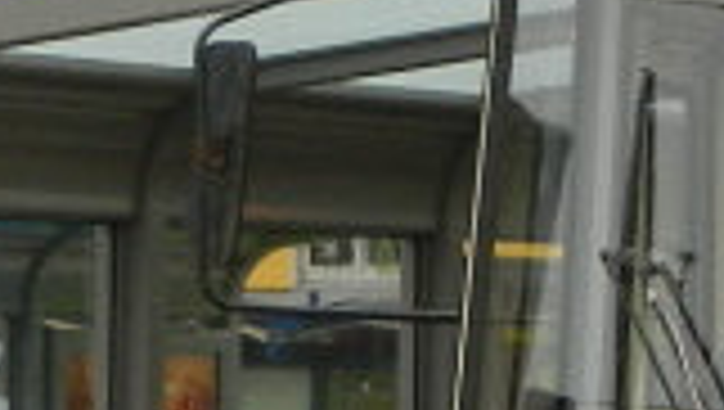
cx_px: 1572
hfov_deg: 5.8
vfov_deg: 3.4
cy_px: 61
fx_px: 6977
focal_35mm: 363
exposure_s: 1/80
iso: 80
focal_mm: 8.4
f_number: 3.6
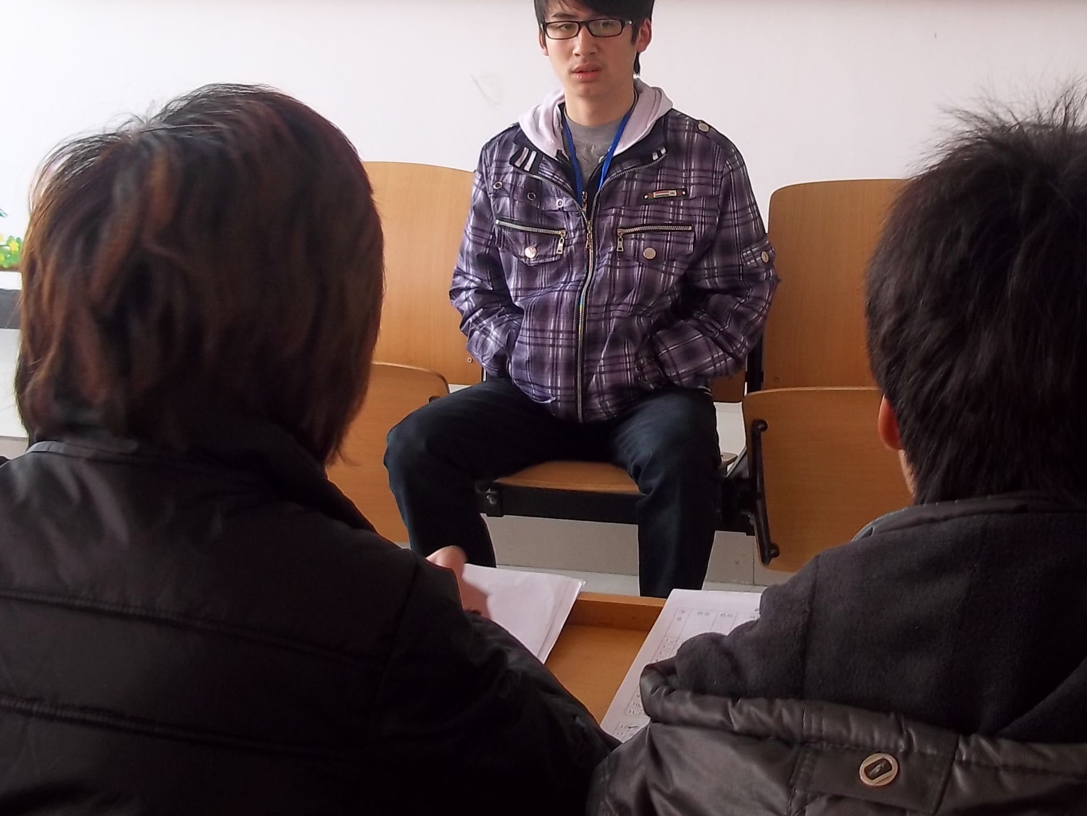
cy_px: 221
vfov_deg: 22.4
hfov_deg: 29.8
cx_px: 645
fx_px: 2041
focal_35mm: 65
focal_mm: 6.5
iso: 80
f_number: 3.1
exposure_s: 1/40
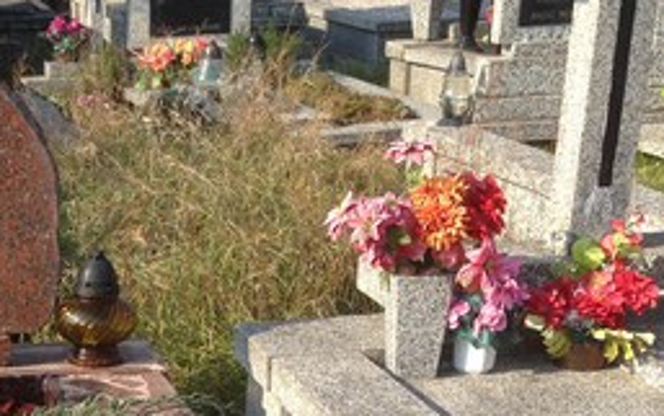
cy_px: 550
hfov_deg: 22.9
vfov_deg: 14.4
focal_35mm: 87
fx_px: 1575
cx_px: 0
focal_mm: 4.12
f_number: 2.4
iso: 50
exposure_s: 1/889
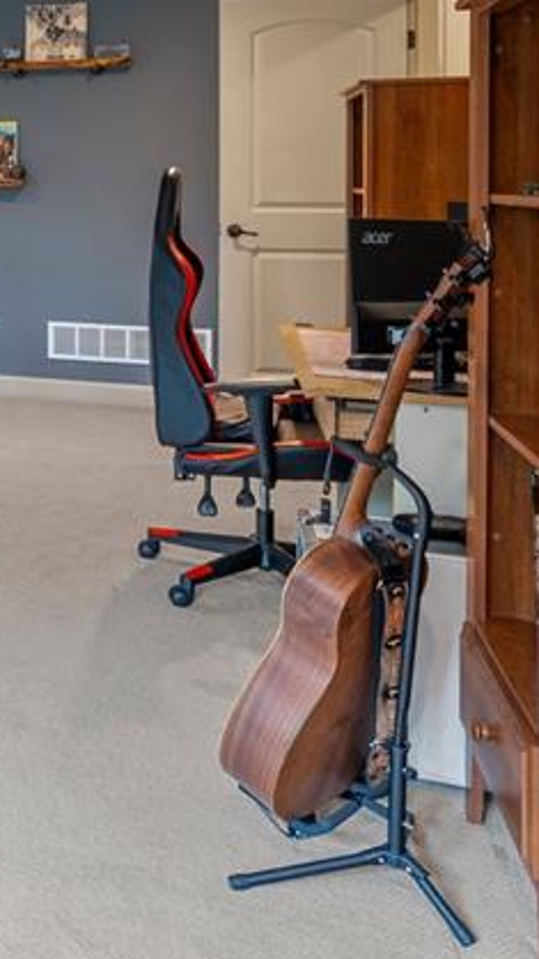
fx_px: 1042
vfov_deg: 46.8
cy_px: 195
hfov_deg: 23.6
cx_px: -255
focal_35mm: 41
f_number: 8
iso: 400
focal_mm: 16
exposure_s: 2.5
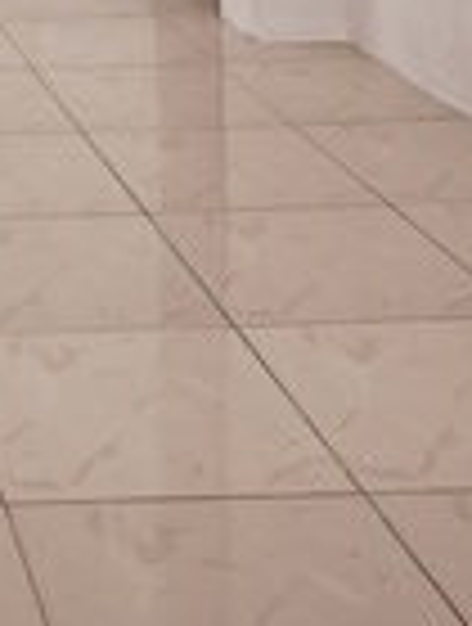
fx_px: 1484
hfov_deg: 16.2
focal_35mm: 82
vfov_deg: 20.0
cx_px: -285
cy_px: -358
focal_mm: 4.69
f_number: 1.8
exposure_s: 1/50
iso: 125
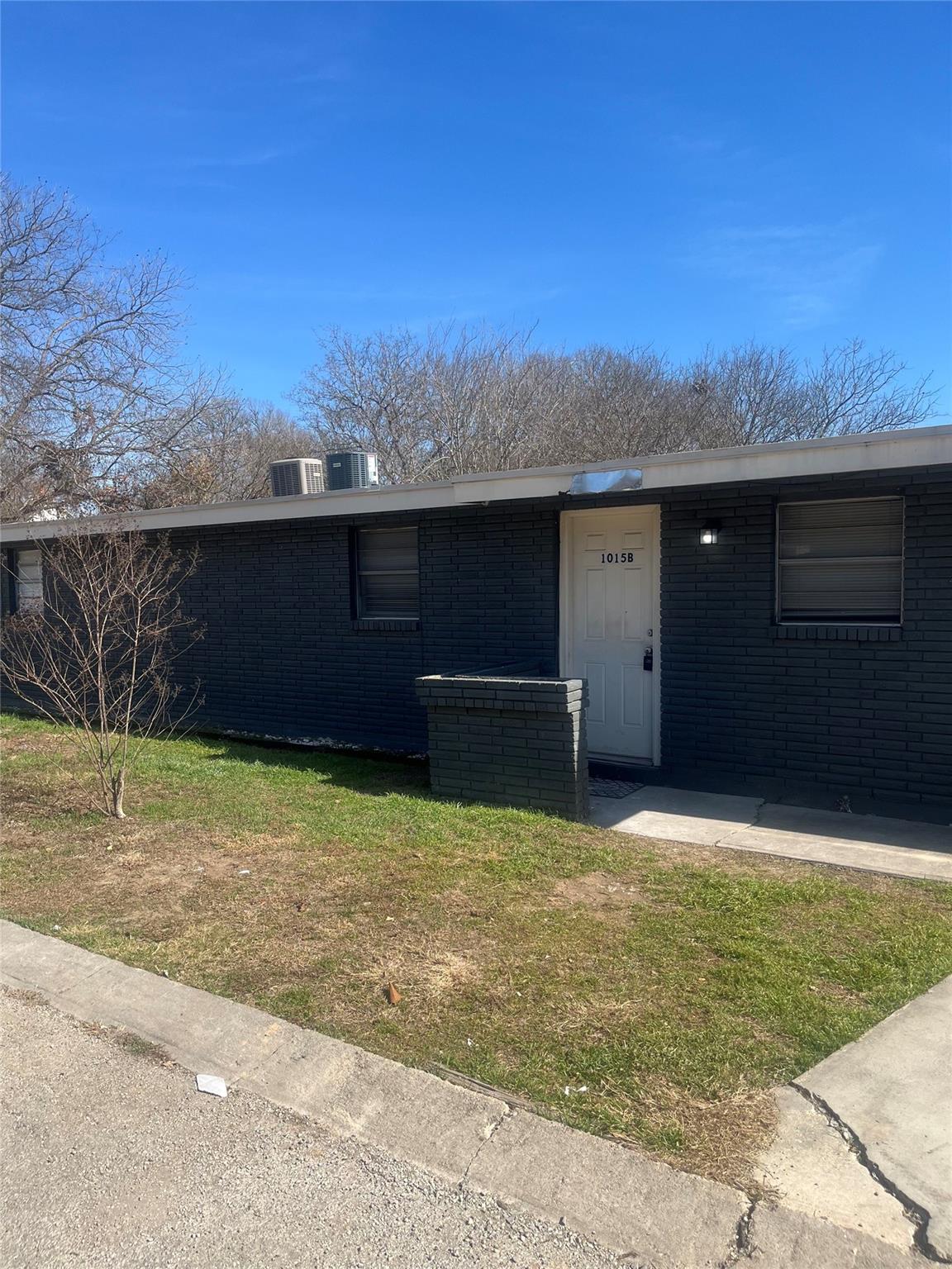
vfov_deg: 67.3
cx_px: 476
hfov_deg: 53.1
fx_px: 953
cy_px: 634
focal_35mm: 26
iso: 50
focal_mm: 5.1
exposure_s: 1/2755
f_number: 1.6
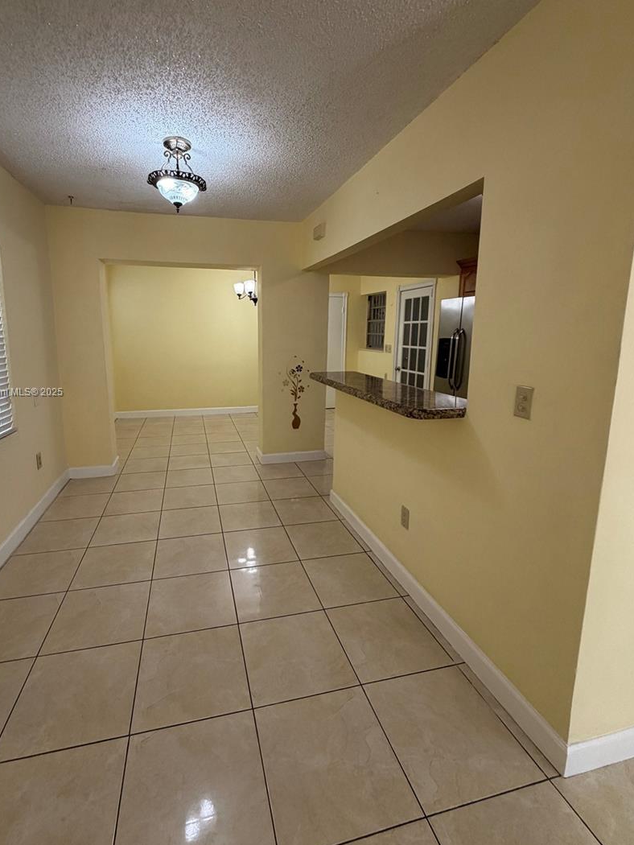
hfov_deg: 77.8
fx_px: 391
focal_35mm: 16
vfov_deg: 94.3
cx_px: 278
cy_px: 393
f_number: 2.2
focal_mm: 2.22
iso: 200
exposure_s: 1/120
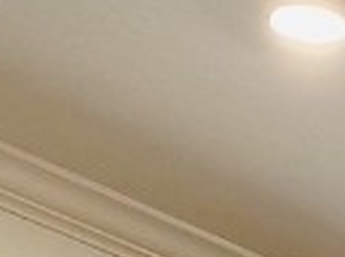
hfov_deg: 9.4
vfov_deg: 6.2
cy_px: 932
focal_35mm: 207
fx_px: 2057
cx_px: 473
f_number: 1.8
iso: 80
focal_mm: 4.25
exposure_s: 1/60
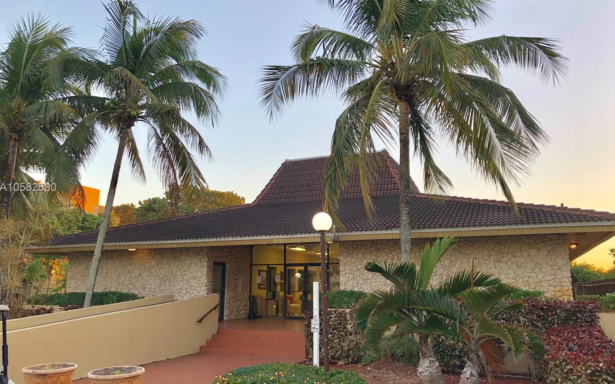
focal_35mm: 30
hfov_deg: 62.9
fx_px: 503
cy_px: 188
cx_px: 308
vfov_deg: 41.8
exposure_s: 1/120
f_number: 1.8
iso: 25
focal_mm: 4
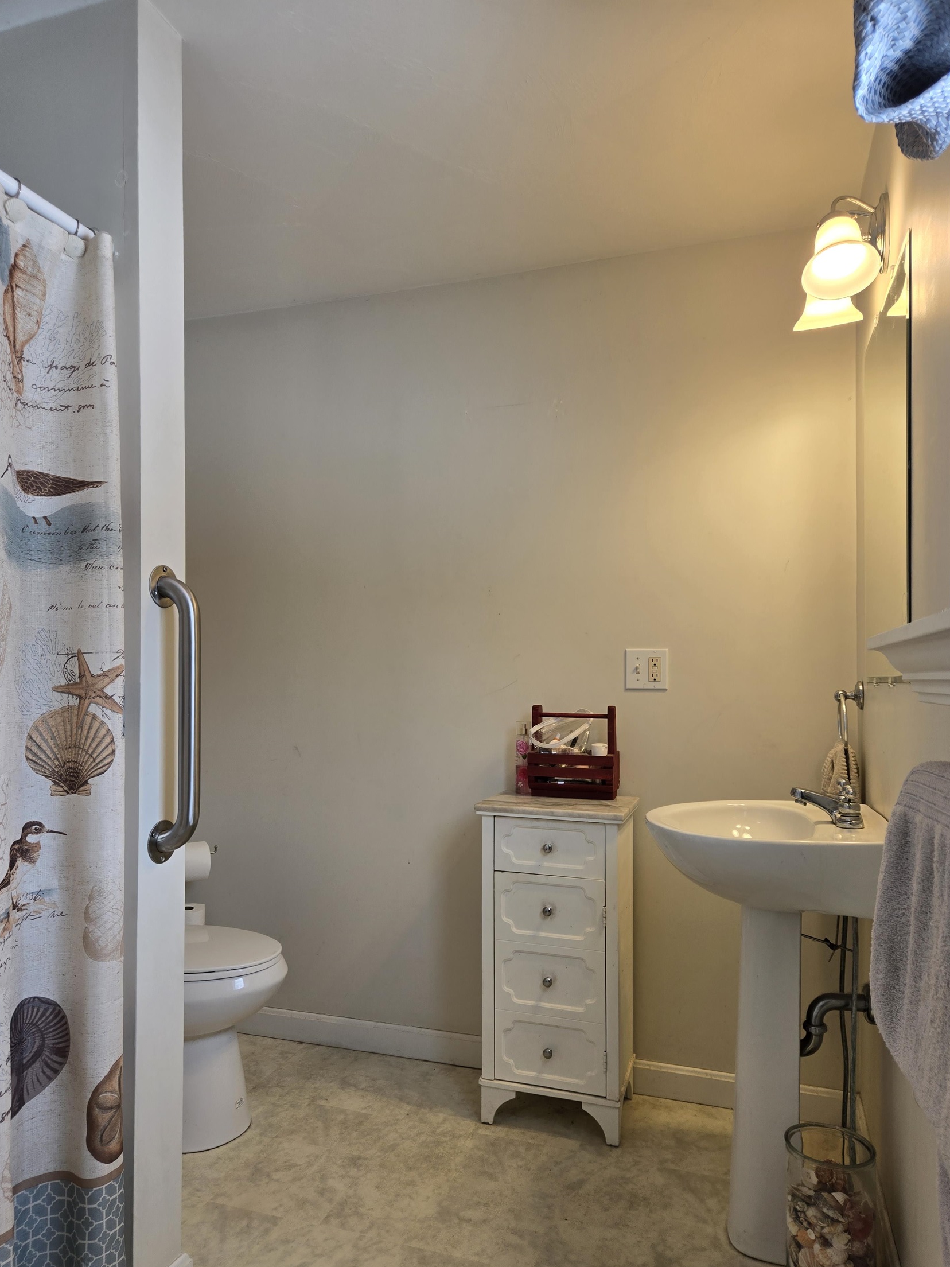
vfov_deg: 71.6
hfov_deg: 56.8
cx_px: 469
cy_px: 658
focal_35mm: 24
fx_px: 878
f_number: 1.8
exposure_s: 1/120
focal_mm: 5.4
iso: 50
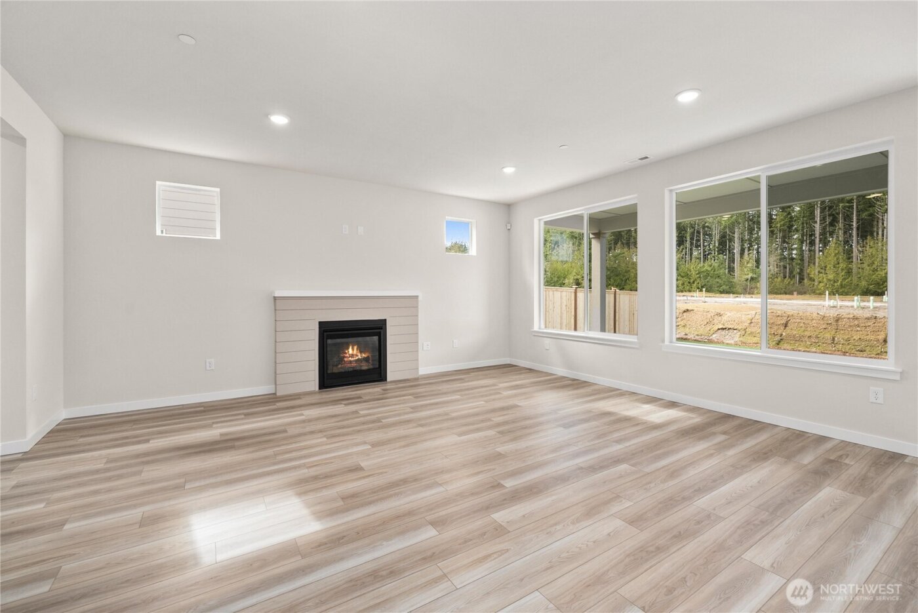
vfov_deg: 81.3
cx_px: 459
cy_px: 306
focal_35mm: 14
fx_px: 357
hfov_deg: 104.2
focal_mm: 14
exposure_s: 1/20
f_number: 7.1
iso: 1000
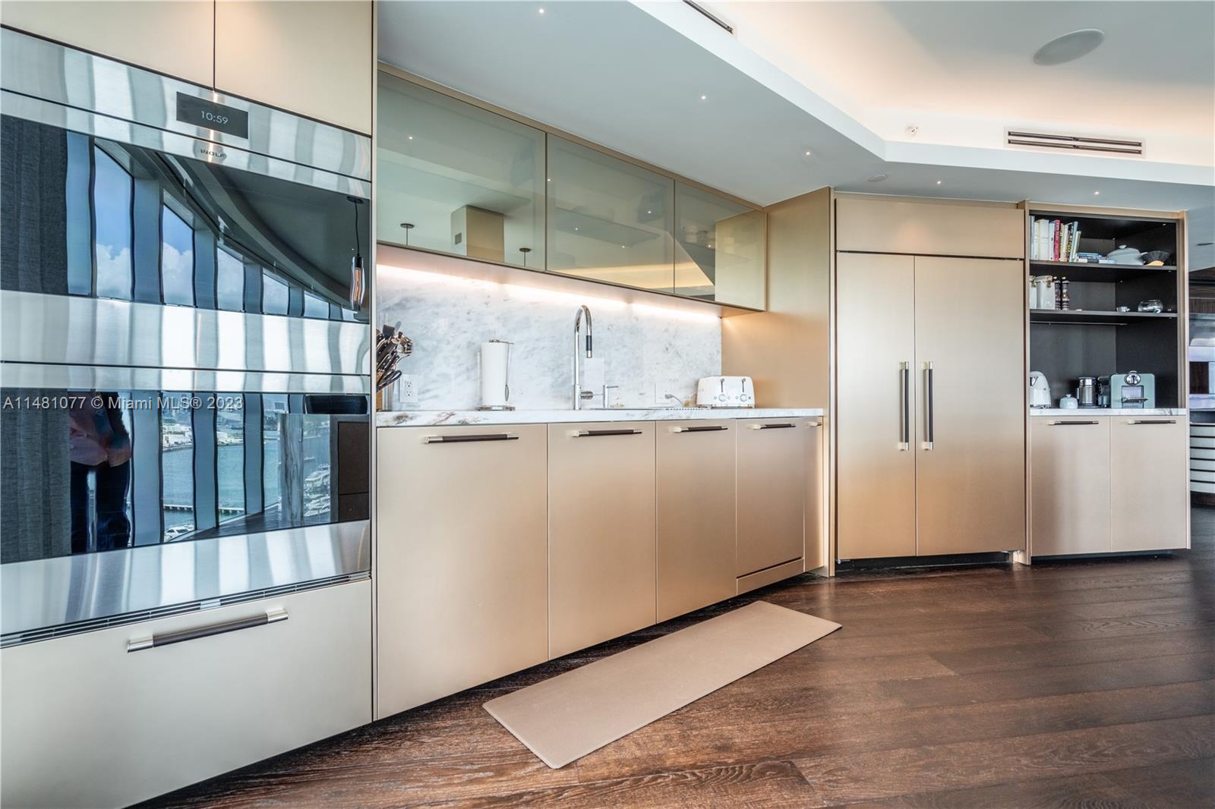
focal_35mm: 16
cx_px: 608
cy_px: 404
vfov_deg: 73.7
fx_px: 540
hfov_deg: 96.7
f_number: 7.1
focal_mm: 16
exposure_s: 1/1000
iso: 400
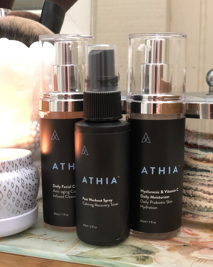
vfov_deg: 34.1
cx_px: 107
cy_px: 143
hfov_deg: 27.6
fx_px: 433
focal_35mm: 55
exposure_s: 1/12
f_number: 2.4
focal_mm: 6
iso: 160
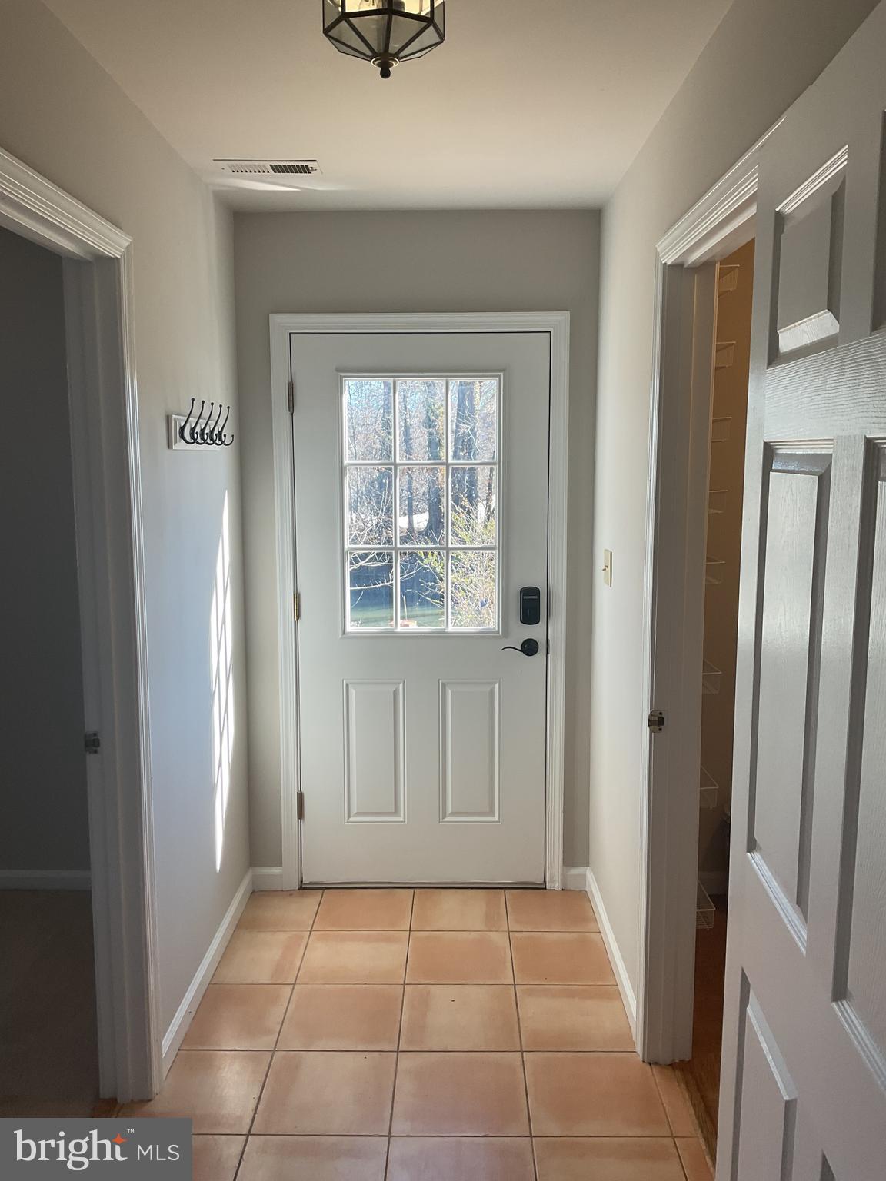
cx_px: 443
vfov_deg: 61.7
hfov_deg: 48.2
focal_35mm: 29
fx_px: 990
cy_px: 590
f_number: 1.8
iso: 32
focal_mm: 3
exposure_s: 1/120
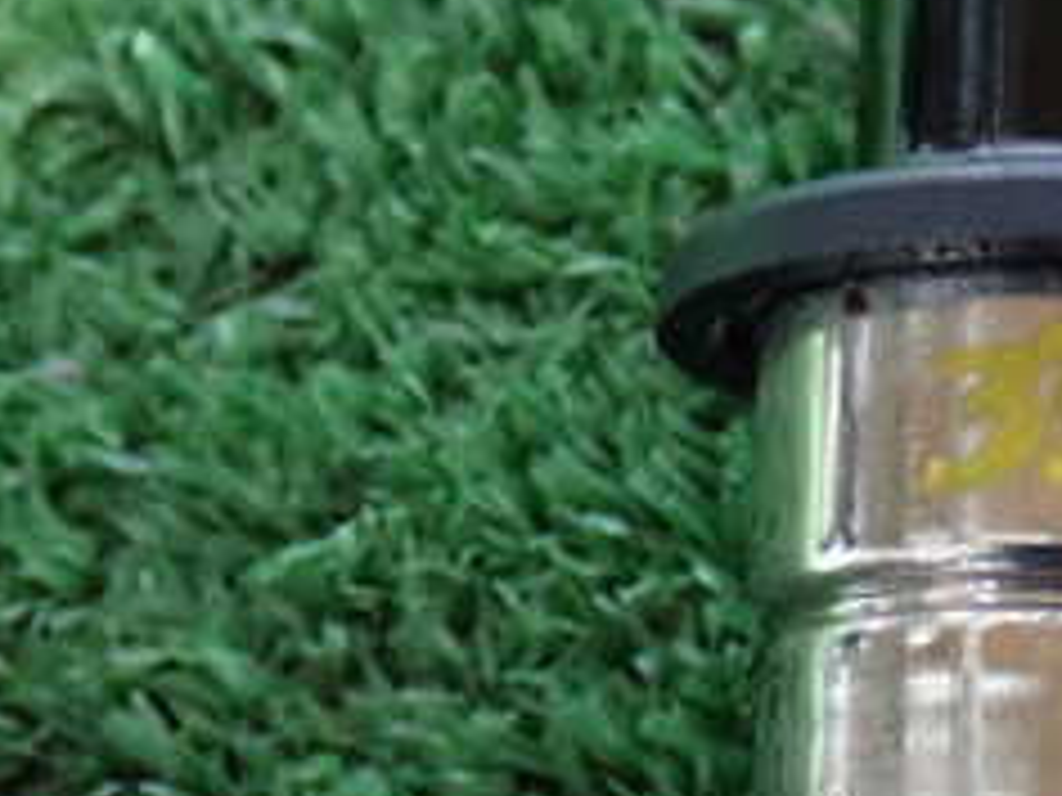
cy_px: 364
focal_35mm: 127
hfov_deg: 15.3
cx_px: 1022
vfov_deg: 11.7
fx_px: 3896
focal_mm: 9.01
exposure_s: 1/15
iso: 800
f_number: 3.2
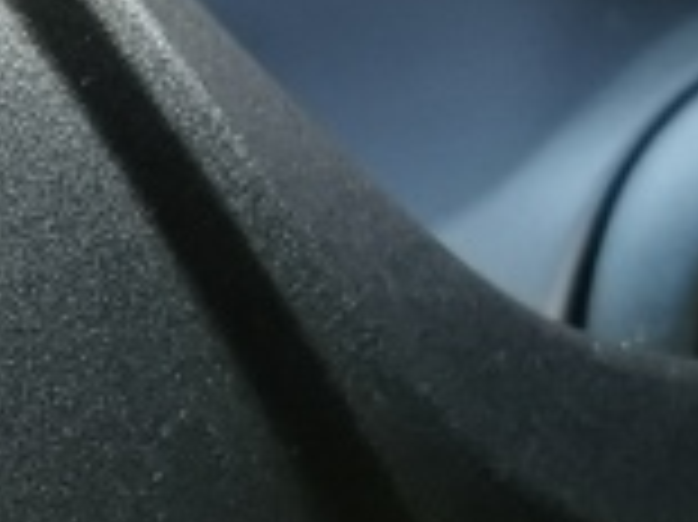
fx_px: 2700
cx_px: -923
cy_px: 104
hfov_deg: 12.1
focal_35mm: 134
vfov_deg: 11.0
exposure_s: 1/33.3
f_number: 2.2
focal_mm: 2.26
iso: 250
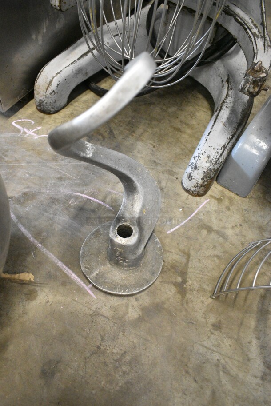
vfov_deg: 67.3
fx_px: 304
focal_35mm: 27
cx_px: 136
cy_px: 203
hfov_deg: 48.0
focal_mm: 18
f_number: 5
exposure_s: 1/100
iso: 6400
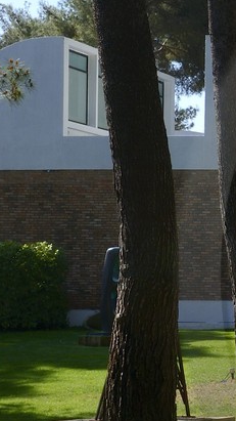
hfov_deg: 7.3
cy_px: 277
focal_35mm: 155
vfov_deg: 13.9
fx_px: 1725
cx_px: 597
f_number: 13
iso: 200
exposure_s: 1/160
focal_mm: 38
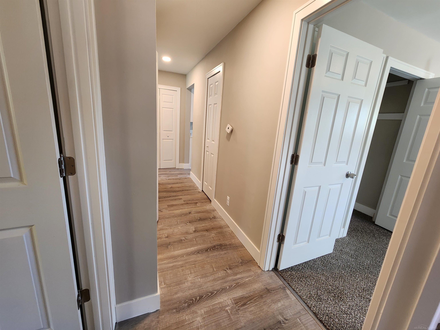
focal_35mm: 13
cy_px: 165
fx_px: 165
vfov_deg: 89.9
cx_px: 220
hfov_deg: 106.2
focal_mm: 2.2
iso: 250
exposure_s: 1/60
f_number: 2.2
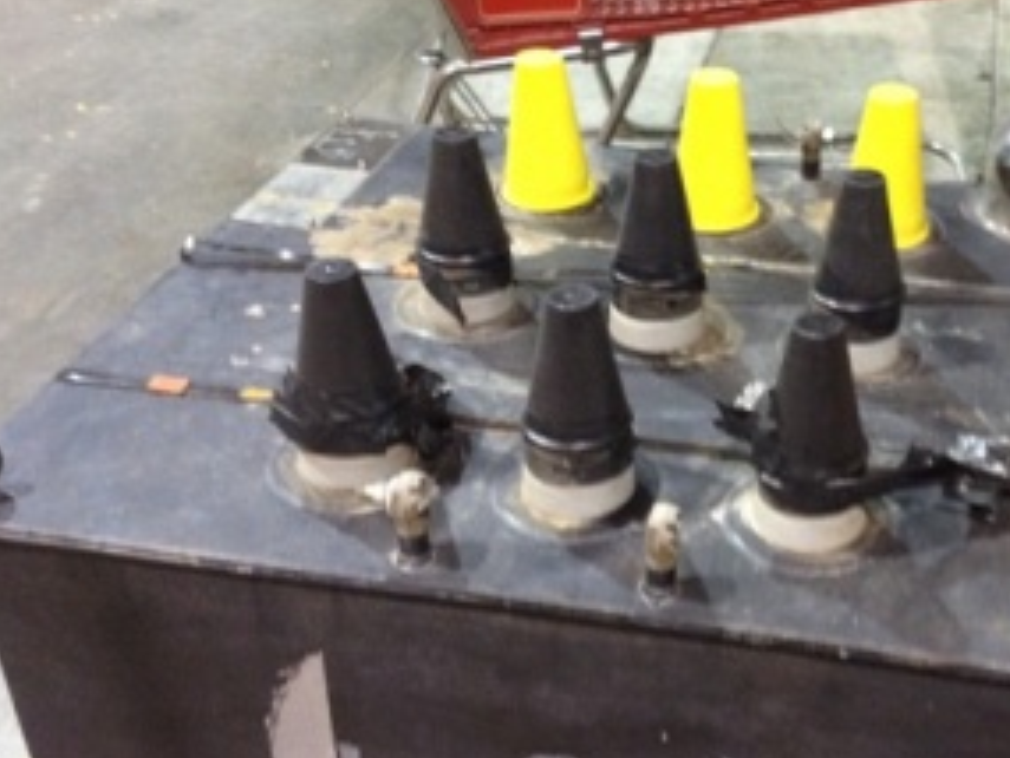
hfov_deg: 34.2
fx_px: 1605
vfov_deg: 26.6
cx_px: 758
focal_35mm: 55
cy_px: 354
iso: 320
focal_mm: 4.28
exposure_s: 1/20
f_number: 2.4
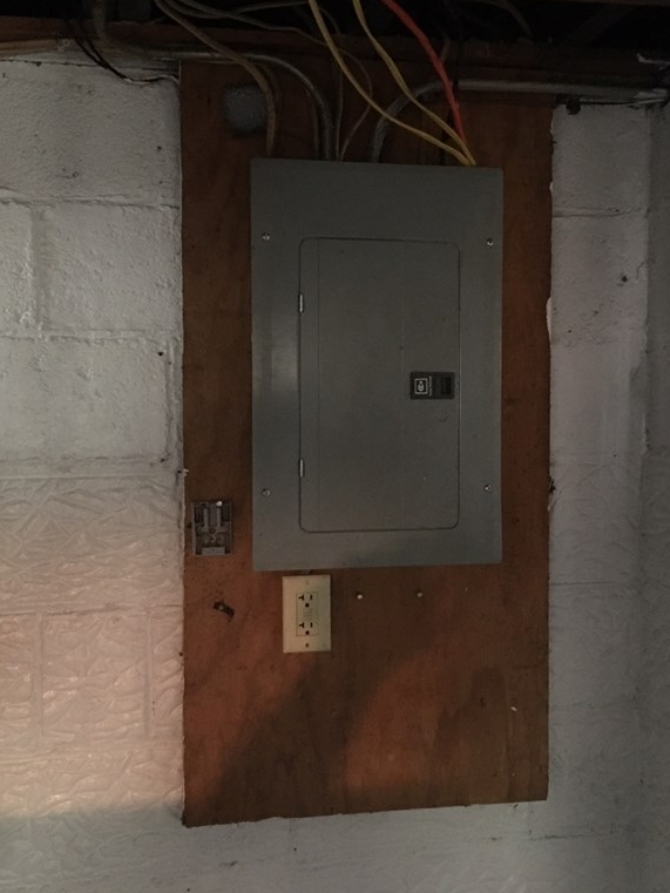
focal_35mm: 39
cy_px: 447
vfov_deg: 47.9
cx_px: 330
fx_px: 1006
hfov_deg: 36.8
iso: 160
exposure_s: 1/4
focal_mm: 4.15
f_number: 2.2
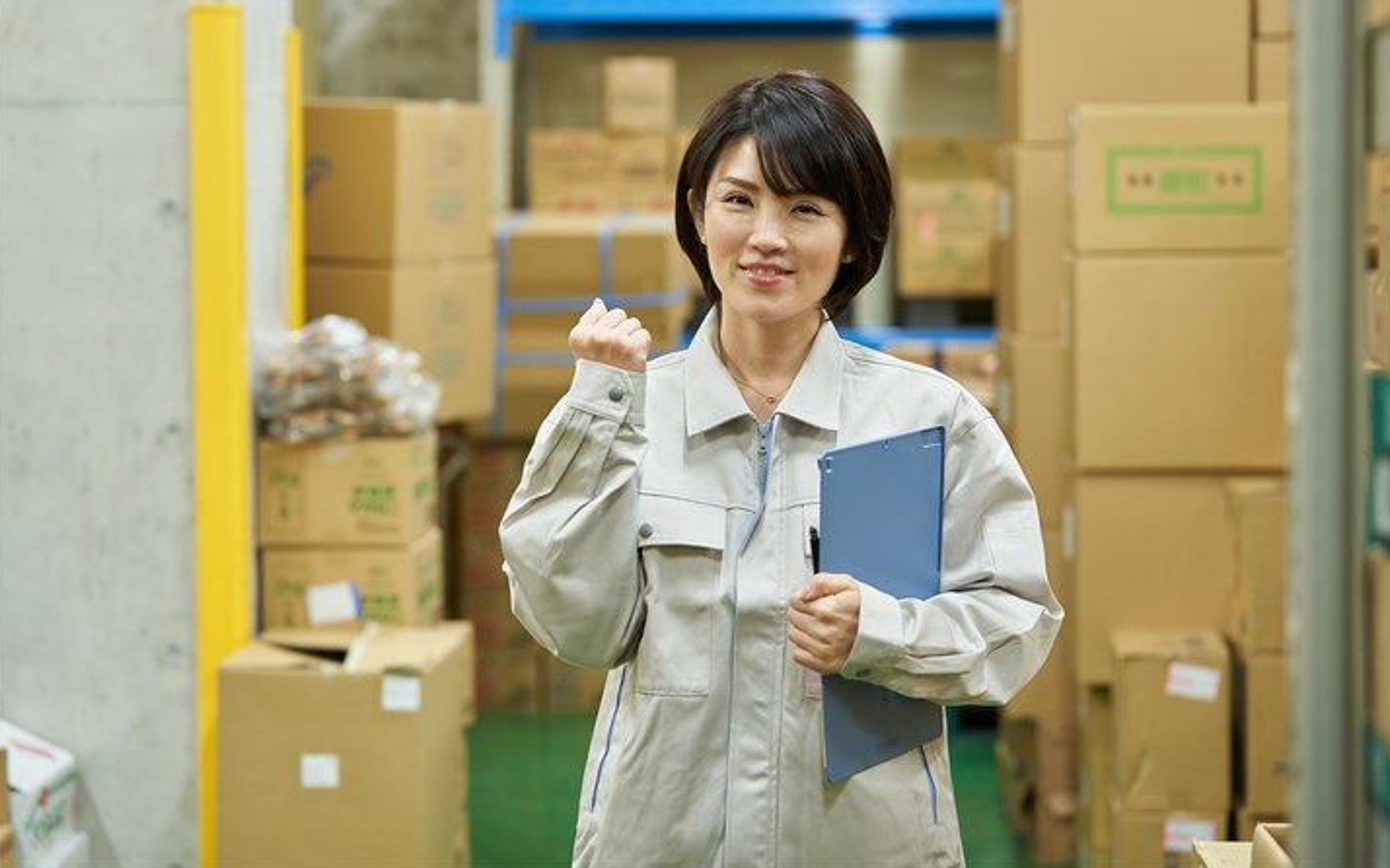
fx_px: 2765
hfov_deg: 28.2
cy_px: 407
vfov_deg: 17.8
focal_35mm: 73
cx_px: 693
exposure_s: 1/50
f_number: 2.8
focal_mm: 71
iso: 400
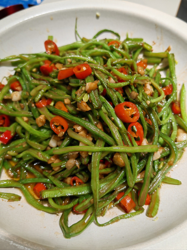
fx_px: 194
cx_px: 94
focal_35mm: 27
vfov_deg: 65.3
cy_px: 125
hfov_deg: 51.4
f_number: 1.8
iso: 50
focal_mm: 5.54
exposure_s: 1/152
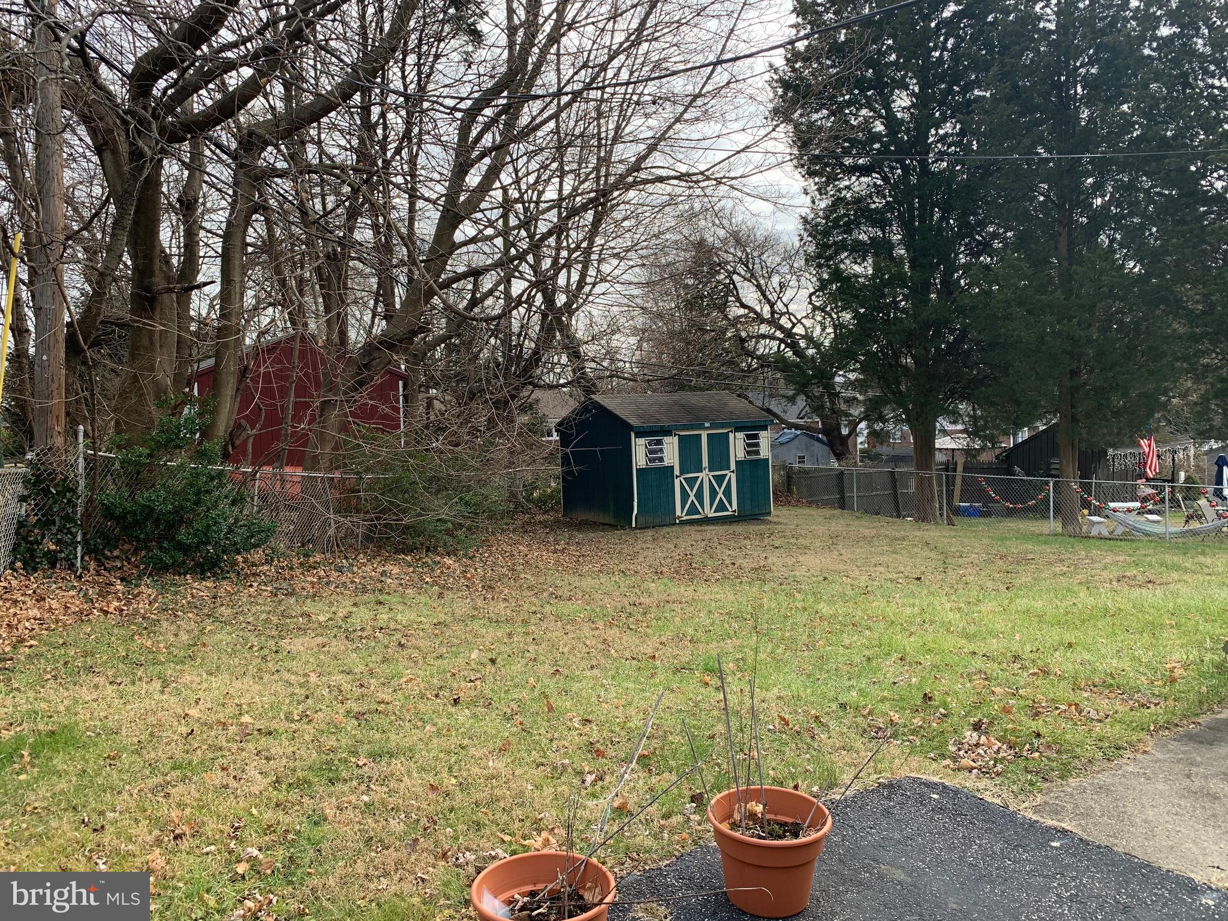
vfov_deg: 53.1
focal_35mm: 26
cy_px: 460
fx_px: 922
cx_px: 614
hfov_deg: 67.3
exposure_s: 1/459
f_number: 1.8
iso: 25
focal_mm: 4.25
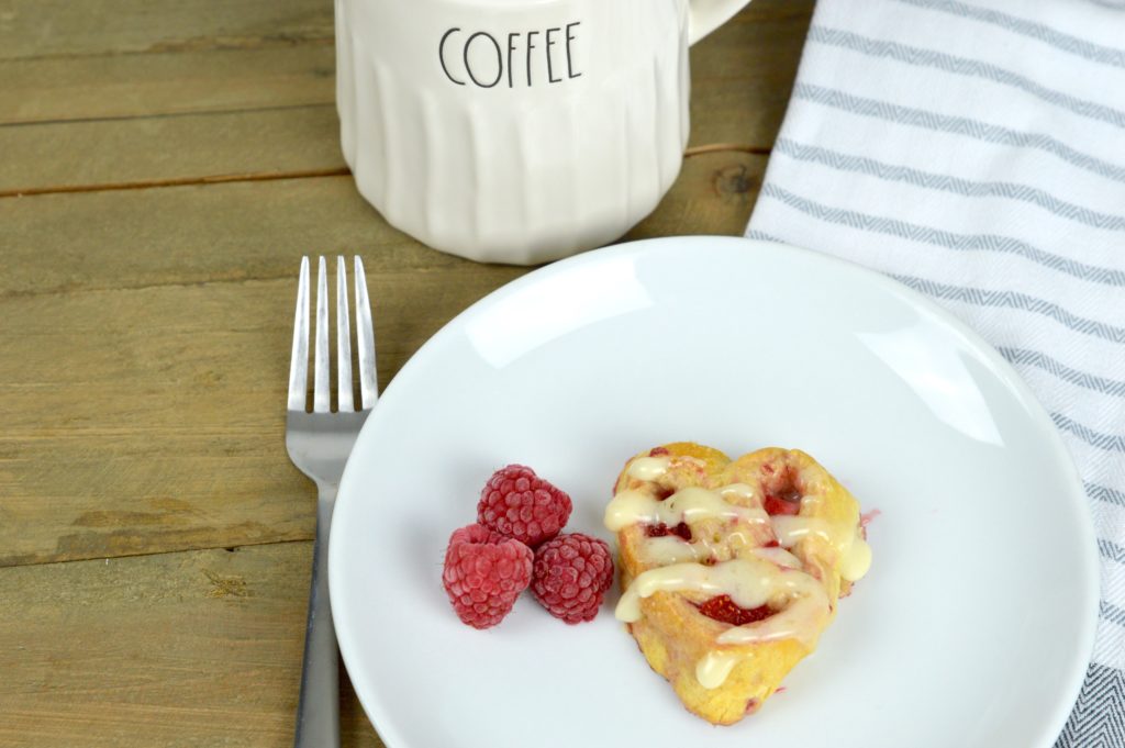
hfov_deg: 27.0
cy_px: 374
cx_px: 562
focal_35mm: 75
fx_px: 2342
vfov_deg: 18.2
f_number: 5.6
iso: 400
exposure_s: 1/125
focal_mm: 50
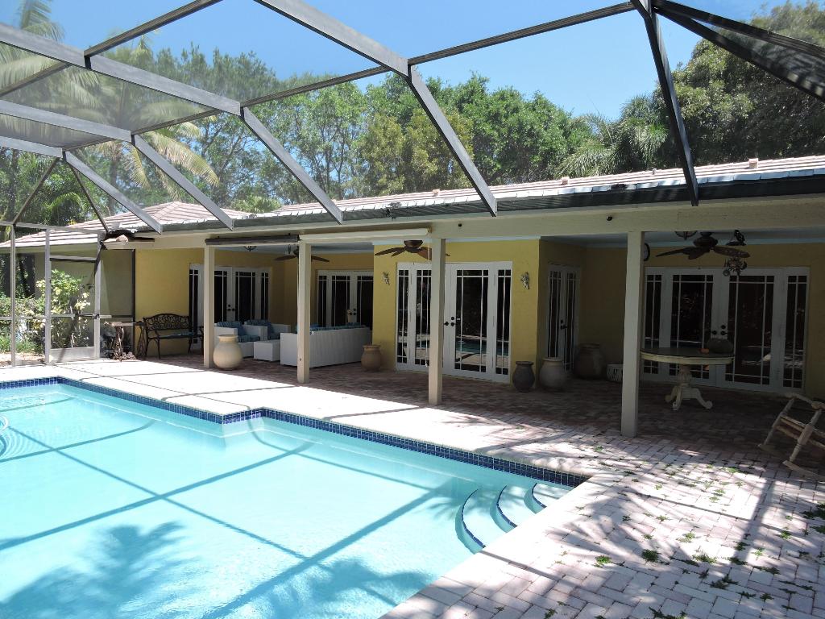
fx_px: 572
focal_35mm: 24
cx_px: 412
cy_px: 310
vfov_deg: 56.8
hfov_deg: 71.6
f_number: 3.3
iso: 100
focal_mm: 4.3
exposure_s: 1/320
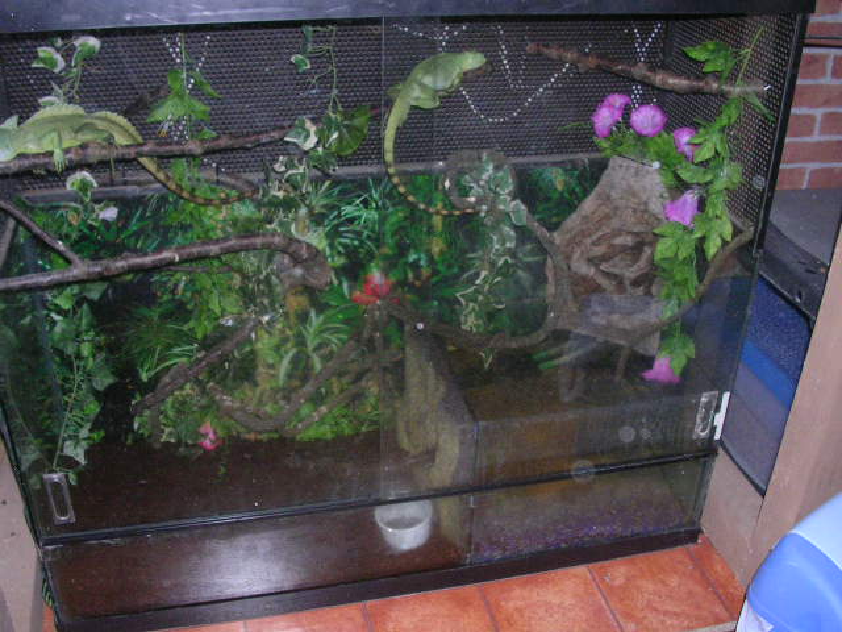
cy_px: 316
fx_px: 924
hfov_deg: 49.0
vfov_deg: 37.7
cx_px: 421
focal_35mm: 38
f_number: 5.6
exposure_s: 1/60.1
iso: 200
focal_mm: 5.8
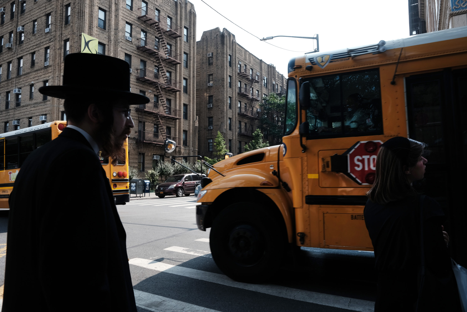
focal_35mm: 24
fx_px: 311
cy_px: 156
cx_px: 234
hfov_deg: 73.7
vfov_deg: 53.1
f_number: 7.1
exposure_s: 1/170
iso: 160
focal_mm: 16
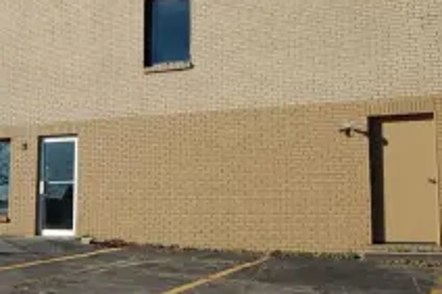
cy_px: 121
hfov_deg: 38.2
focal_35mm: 51
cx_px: 125
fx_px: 626
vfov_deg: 26.4
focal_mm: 18
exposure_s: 1/400
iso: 200
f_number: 10
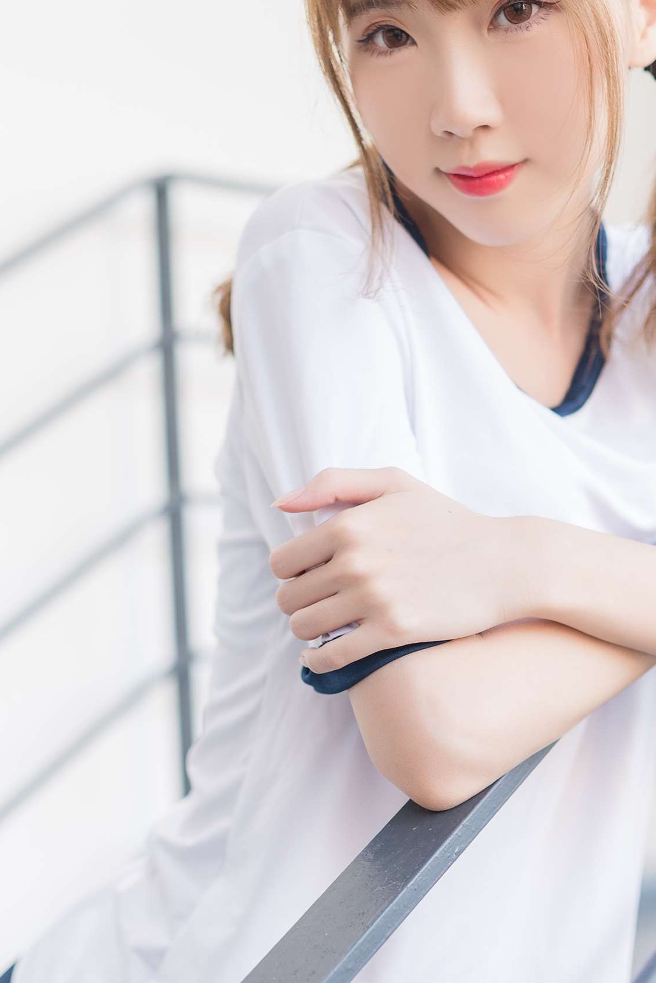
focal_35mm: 84
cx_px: 366
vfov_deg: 24.2
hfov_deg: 16.3
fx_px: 2293
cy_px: 488
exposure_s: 1/160
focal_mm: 35
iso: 160
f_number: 2
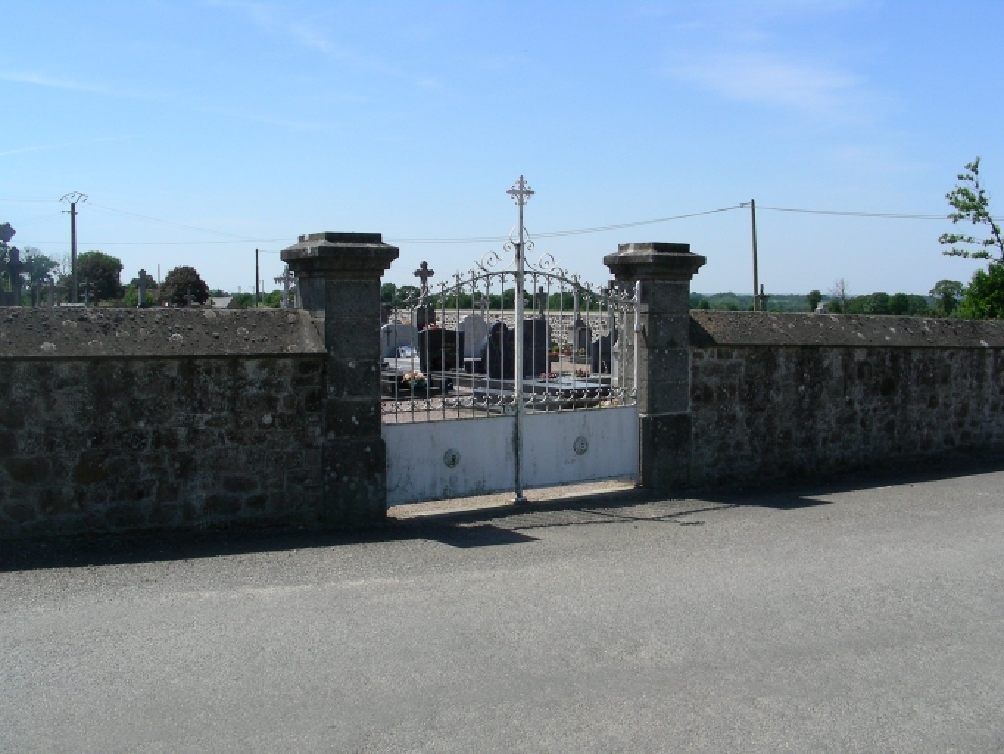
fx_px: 1103
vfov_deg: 37.7
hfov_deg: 49.0
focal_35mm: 38
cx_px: 502
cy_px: 377
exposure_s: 1/420
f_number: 5.6
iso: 50
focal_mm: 6.3
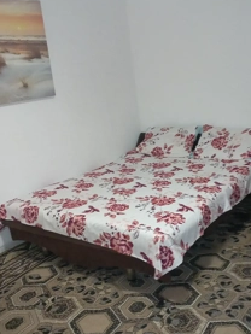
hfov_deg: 36.6
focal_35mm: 39
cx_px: 162
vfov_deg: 47.8
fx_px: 377
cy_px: 180
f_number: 1.8
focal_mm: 4
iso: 500
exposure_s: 1/20
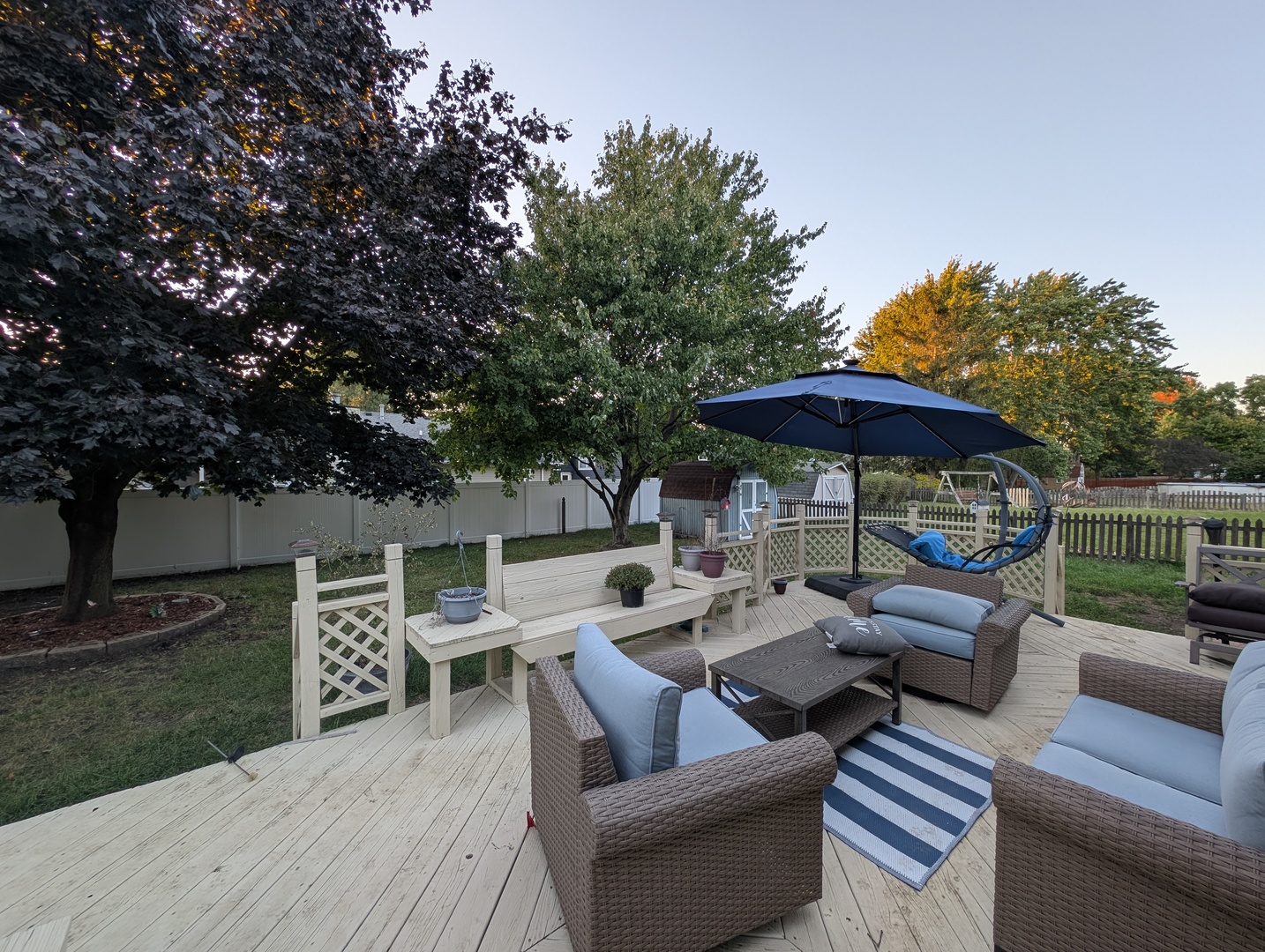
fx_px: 439
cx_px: 632
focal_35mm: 12
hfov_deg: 110.5
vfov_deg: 94.7
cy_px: 476
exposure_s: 1/125
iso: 41
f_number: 1.95
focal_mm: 2.23
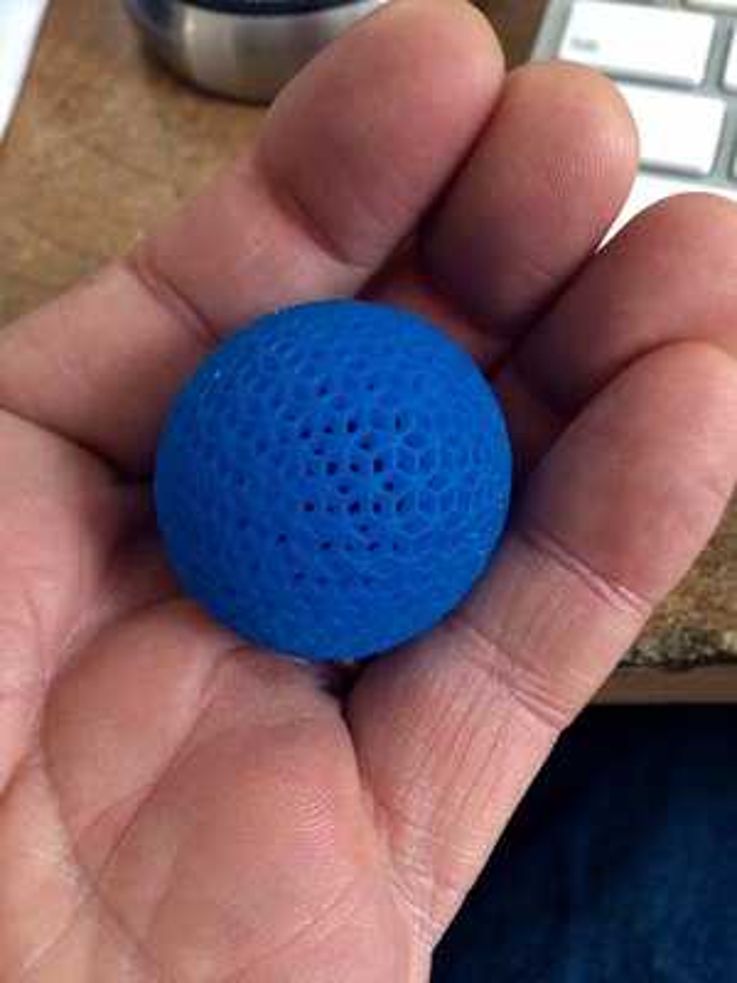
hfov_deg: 48.2
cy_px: 492
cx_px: 368
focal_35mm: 29
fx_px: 823
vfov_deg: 61.7
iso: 250
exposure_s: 1/20
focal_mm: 4.15
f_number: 2.2
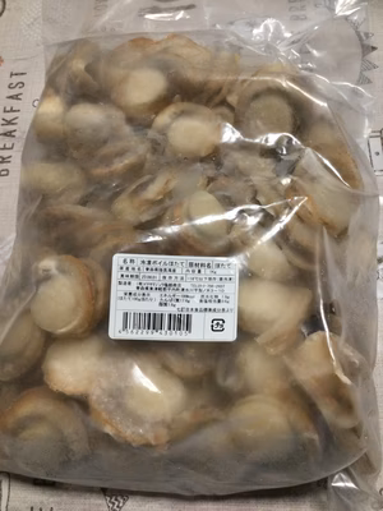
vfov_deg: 58.4
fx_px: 457
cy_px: 256
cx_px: 192
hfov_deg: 45.4
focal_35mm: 31
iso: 80
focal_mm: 3.3
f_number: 2.4
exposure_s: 1/30
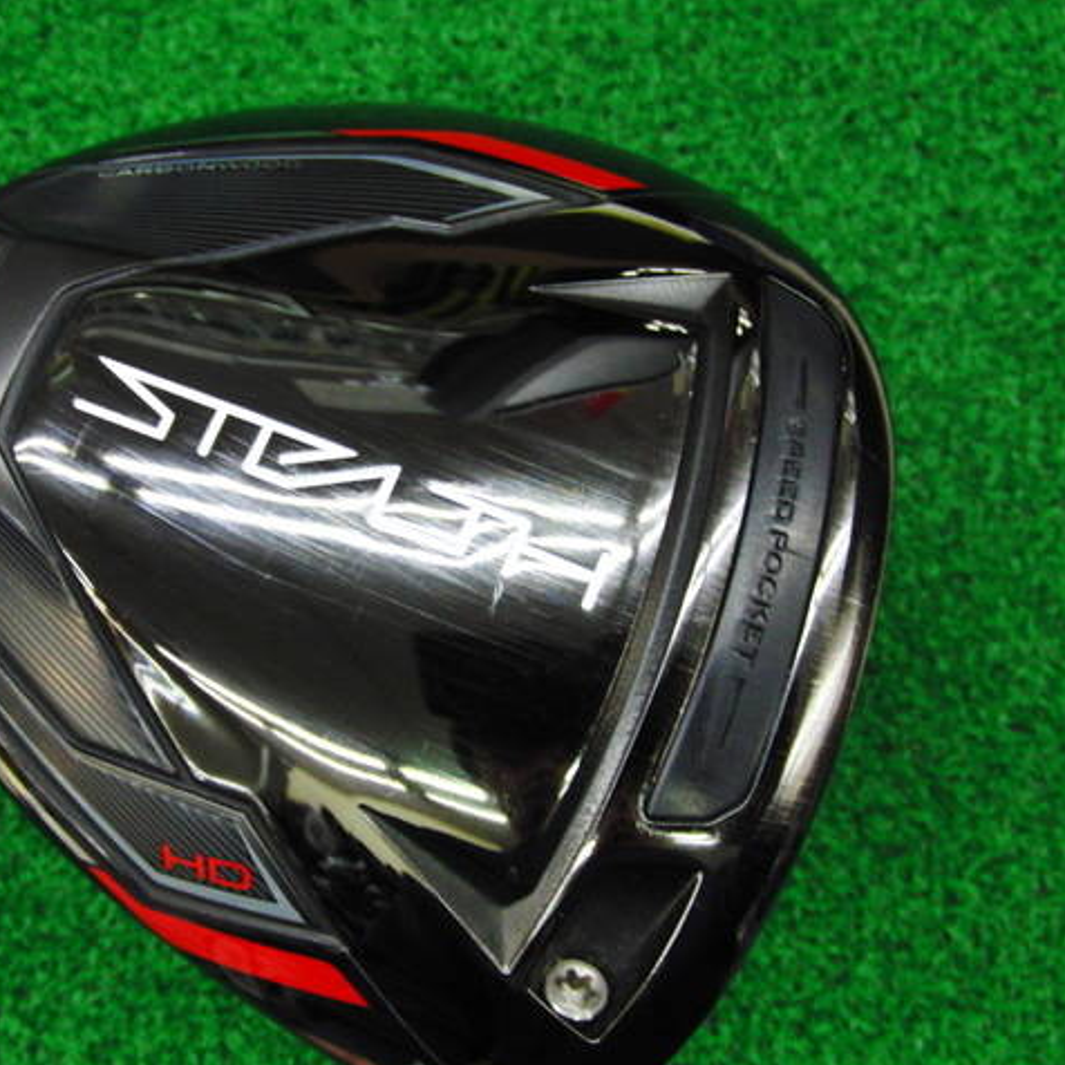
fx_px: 1532
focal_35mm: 44
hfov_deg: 38.2
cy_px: 535
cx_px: 439
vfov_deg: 38.3
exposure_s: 1/50
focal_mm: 6.42
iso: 400
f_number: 3.6
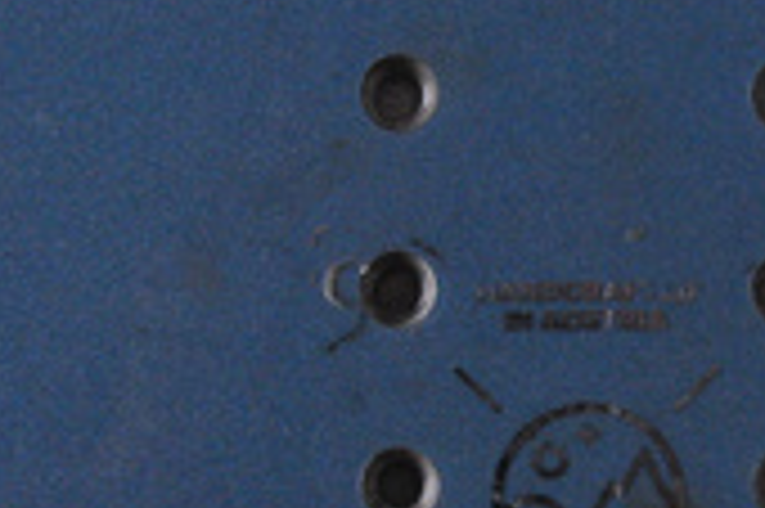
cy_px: 456
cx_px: 572
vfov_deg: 8.2
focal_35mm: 167
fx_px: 3545
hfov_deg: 12.3
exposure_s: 1/125
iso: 3200
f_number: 11
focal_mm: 42
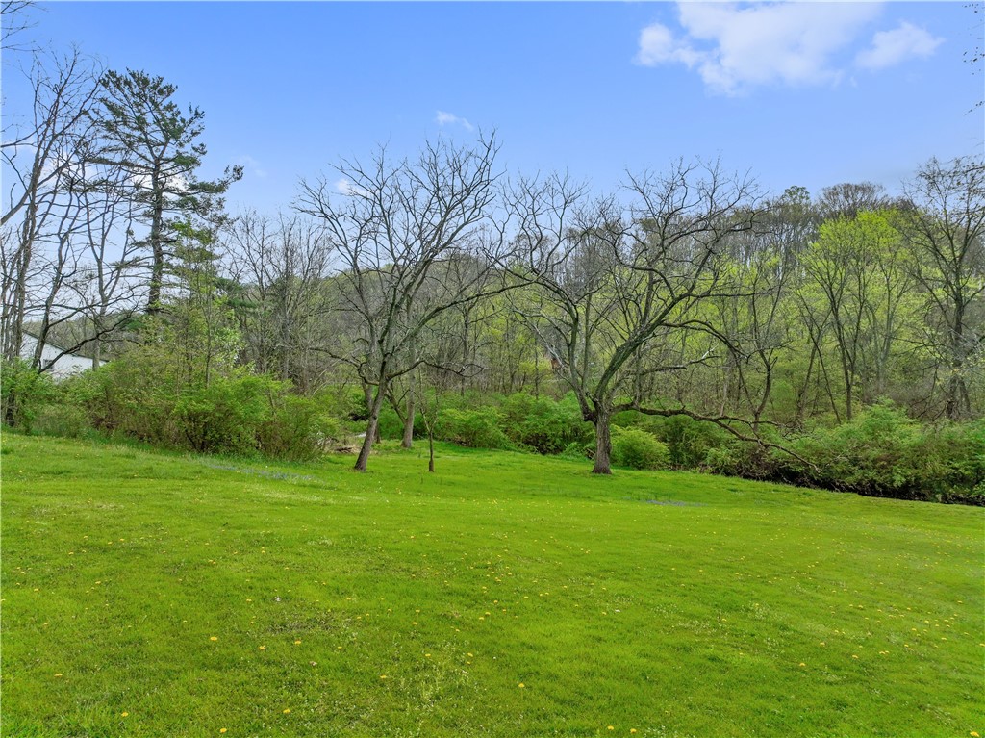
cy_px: 369
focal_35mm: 24
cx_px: 492
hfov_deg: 71.6
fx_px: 683
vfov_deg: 56.8
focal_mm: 12.29
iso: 240
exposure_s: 1/2500
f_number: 2.8
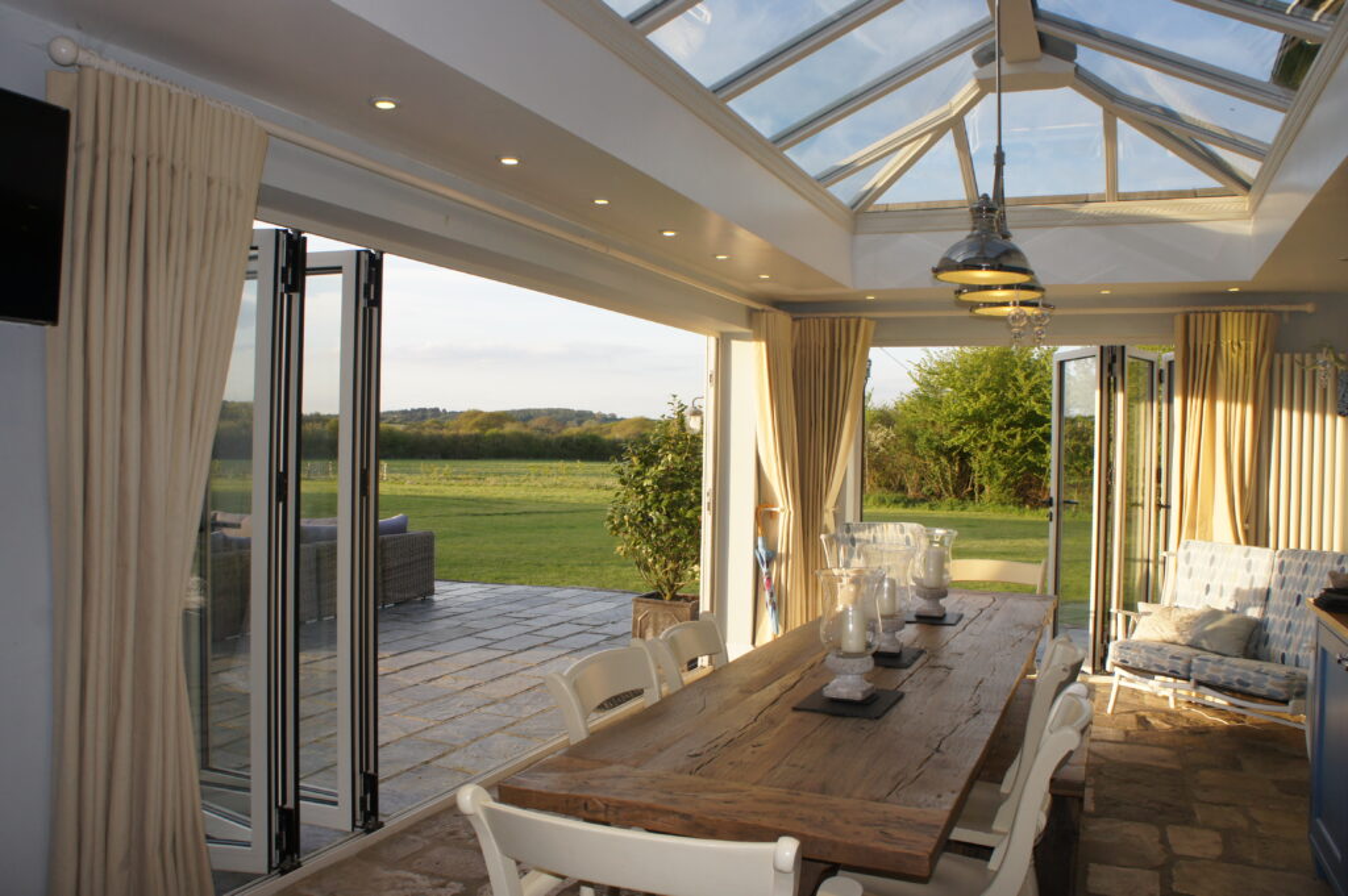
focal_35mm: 27
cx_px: 674
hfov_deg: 67.4
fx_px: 1010
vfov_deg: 47.9
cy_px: 448
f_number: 8
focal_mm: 18
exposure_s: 1/100
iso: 200
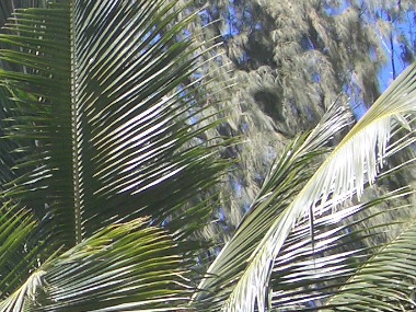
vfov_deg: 10.7
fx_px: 1658
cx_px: -128
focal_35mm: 138
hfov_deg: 13.7
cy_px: 294
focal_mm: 6.8
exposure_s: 1/640
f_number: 2.8
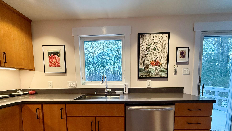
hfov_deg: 99.4
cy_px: 88
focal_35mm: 16
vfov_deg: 65.3
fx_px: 98
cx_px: 117
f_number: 2.2
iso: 160
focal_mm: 2.22
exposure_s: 1/120
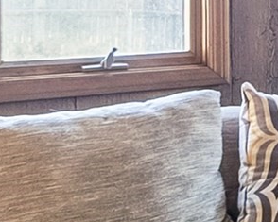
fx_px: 806
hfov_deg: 12.6
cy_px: 4
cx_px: 751
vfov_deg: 15.4
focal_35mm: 98
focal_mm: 10
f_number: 5.6
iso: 1600
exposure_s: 1/250
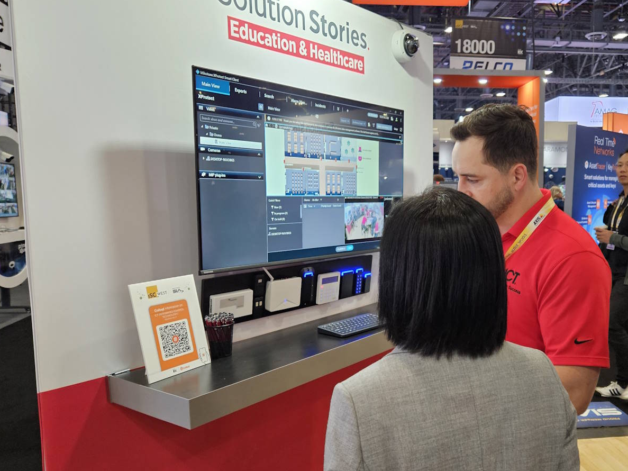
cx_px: 390
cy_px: 255
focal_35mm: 31
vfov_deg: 45.4
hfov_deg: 57.7
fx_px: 562
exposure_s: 1/120
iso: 500
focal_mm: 5.4
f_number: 1.8
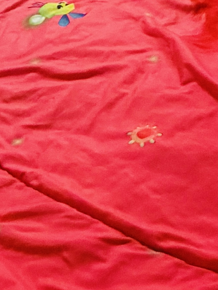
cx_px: 81
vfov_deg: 17.3
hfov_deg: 16.0
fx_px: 772
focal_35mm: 92
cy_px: -233
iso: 400
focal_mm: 2.22
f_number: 2.2
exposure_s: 1/60
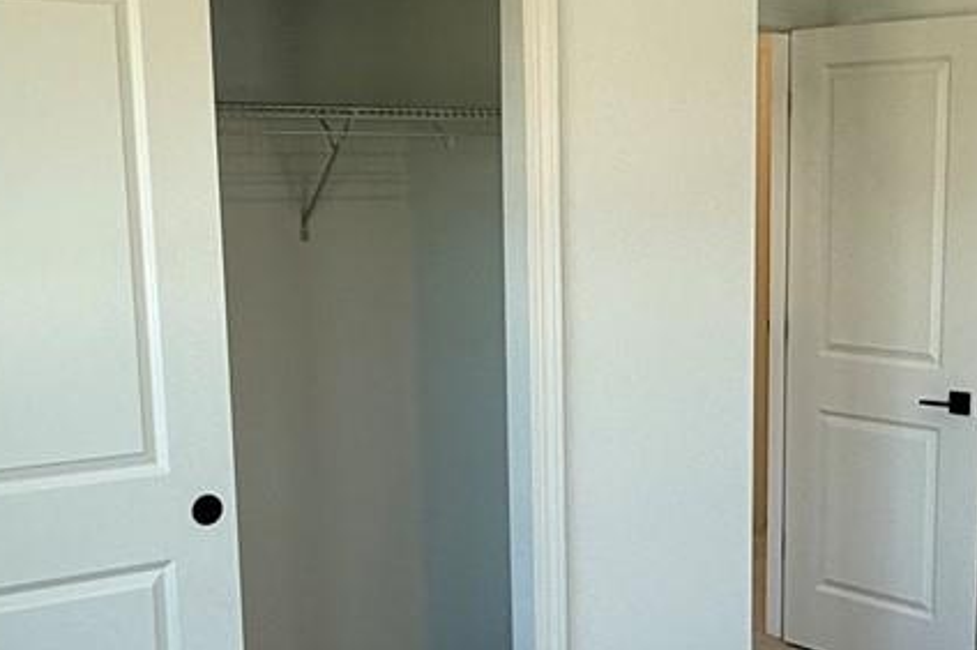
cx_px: 705
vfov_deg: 24.4
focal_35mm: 55
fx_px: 1491
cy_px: 449
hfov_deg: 35.6
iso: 64
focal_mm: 2.22
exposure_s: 1/120
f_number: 2.2
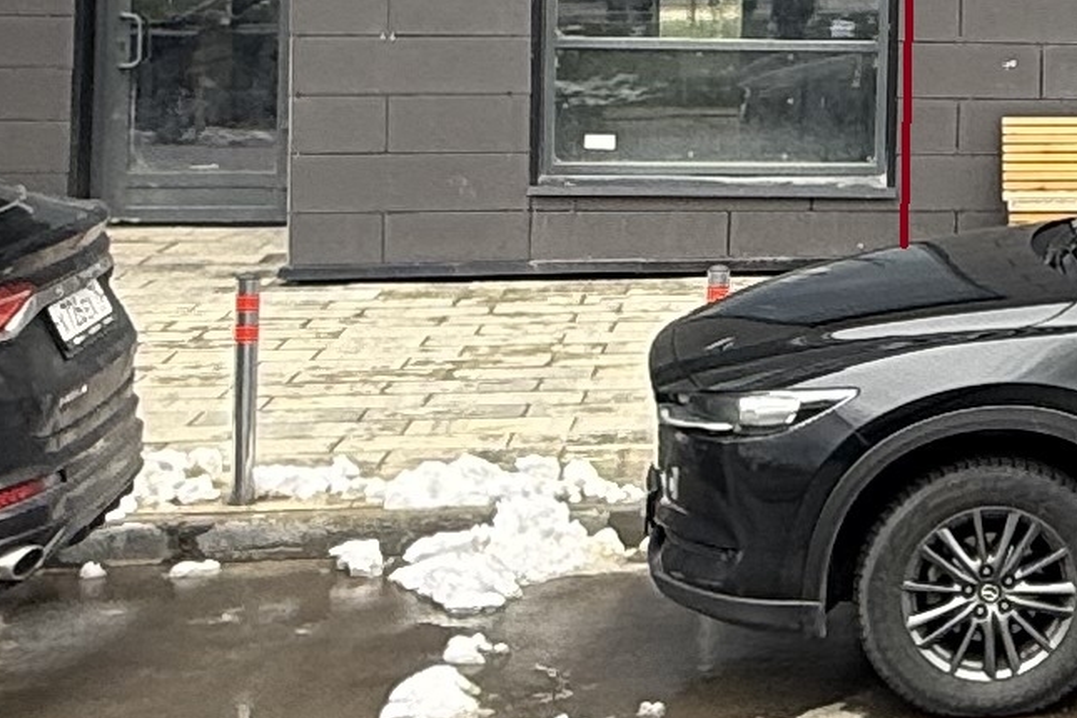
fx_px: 2722
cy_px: -83
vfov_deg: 14.6
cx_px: 1461
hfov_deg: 20.2
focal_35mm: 91
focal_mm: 2.22
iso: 50
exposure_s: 1/189
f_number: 2.2
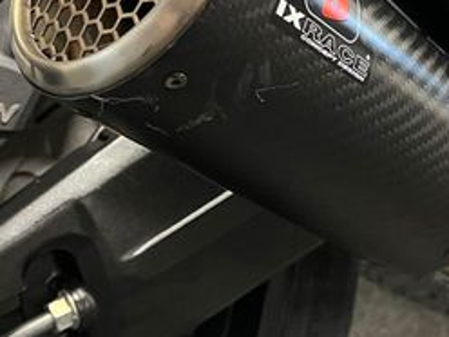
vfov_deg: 20.6
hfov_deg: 28.5
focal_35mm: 67
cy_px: -62
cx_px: 348
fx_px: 869
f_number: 1.6
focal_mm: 5.1
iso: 400
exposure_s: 1/33
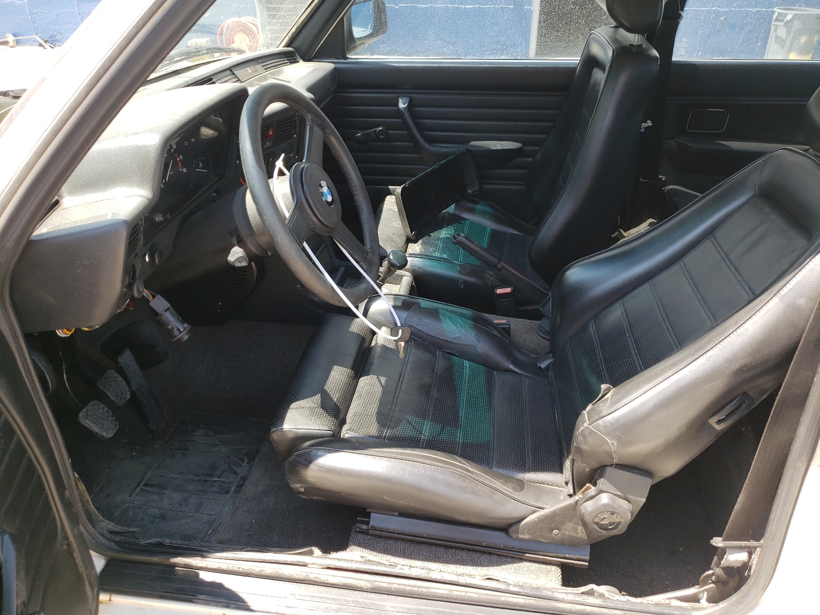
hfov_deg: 67.3
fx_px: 616
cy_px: 308
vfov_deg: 53.1
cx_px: 410
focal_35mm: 26
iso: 50
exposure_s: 1/286
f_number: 1.5
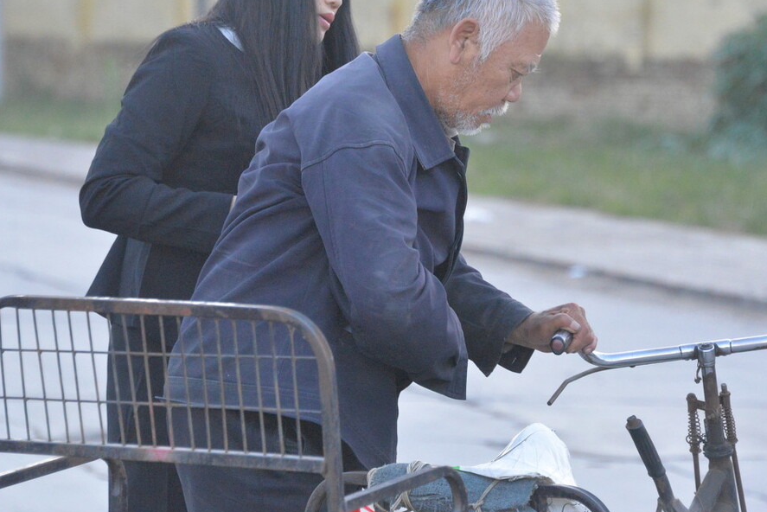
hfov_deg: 8.0
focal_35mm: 257
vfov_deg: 5.4
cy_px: 206
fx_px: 5477
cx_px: 401
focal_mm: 190
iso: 6400
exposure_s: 1/640
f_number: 5.6
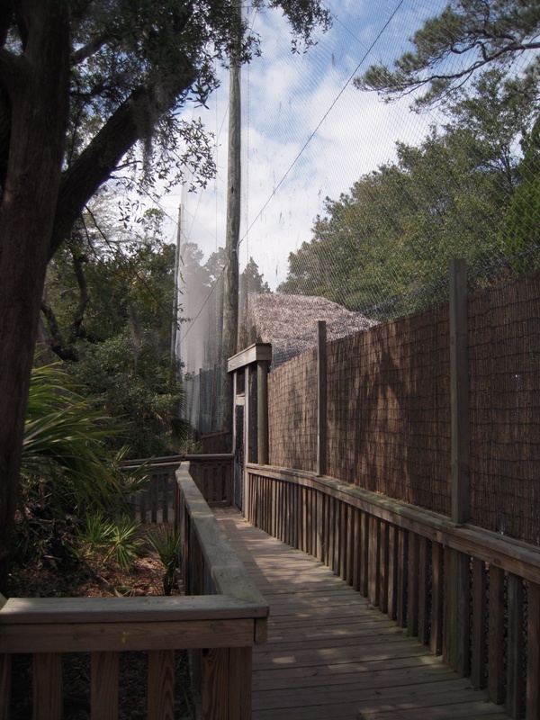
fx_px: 582
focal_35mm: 28
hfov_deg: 49.7
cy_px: 360
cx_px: 270
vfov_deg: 63.4
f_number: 5.4
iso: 100
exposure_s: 1/400
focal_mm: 5
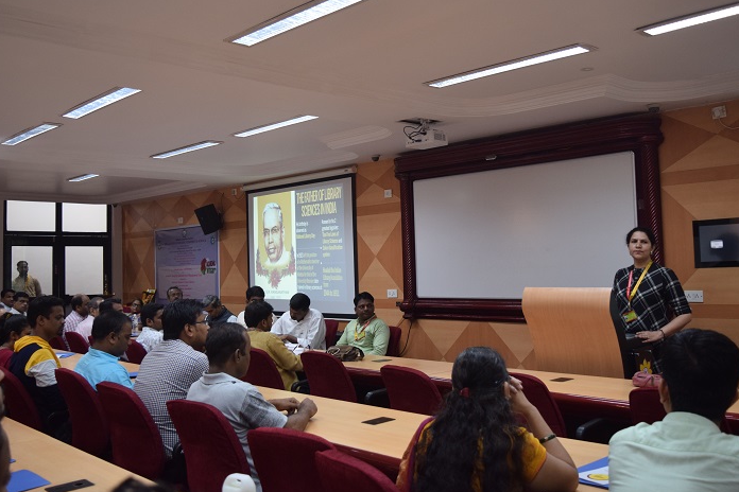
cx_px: 350
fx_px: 759
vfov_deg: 35.9
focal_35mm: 37
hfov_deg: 51.9
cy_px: 222
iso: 800
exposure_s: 1/100
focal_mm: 22
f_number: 3.8
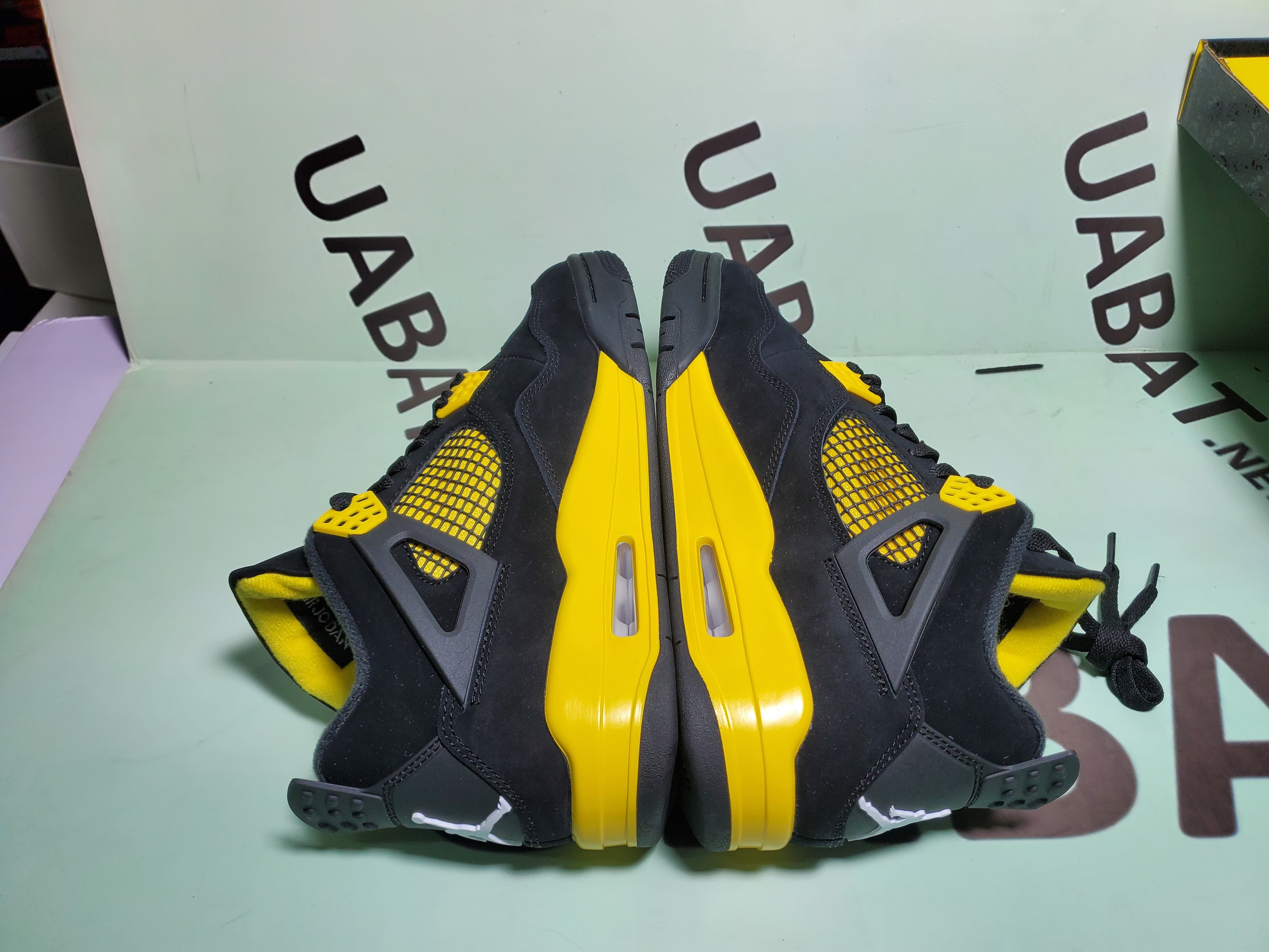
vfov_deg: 53.1
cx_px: 634
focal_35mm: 26
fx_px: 953
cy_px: 476
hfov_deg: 67.3
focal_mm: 4.3
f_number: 1.5
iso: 50
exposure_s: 1/442
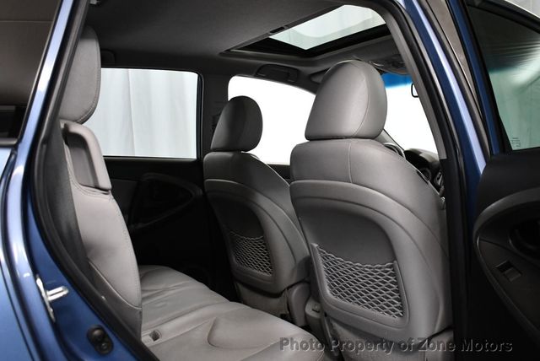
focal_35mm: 36
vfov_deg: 36.9
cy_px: 180
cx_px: 270
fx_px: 540
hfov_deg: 53.1
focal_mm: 18
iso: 1800
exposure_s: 1/125
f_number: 3.5
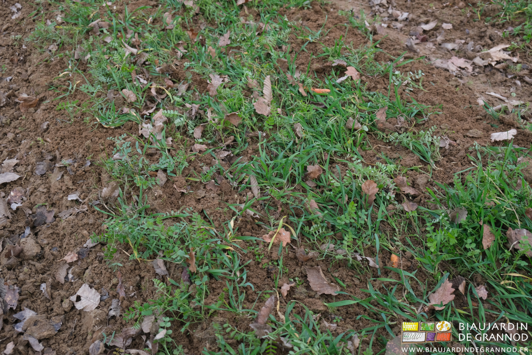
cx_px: 266
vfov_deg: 37.9
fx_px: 517
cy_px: 178
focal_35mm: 35
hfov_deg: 54.4
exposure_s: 1/125
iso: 160
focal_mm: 23.3
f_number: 4.5
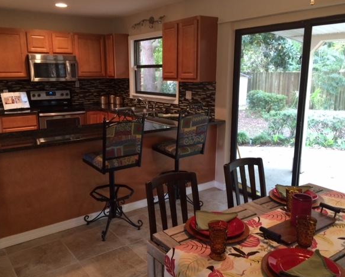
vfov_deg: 47.2
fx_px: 317
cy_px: 137
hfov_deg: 57.1
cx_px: 157
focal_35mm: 31
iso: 125
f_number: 2.2
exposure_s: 1/30
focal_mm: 4.15
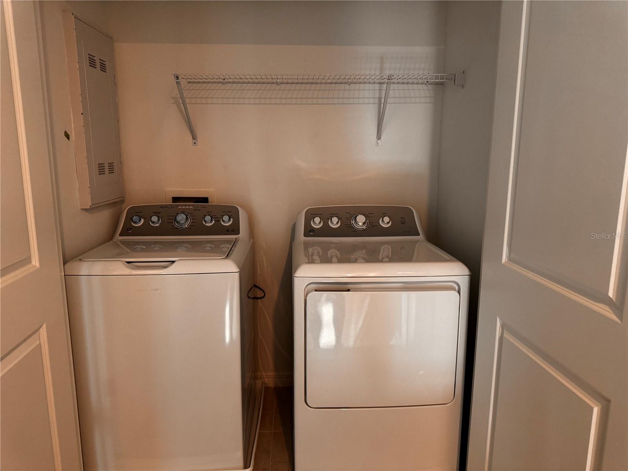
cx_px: 314
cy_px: 236
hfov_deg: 71.6
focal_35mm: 24
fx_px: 435
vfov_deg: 56.8
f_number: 1.78
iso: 250
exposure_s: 1/60
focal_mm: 6.76
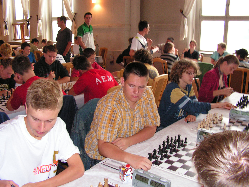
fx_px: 259
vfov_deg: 39.7
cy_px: 94
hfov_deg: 51.4
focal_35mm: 36
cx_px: 124
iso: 200
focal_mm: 6
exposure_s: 1/40
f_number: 3.2
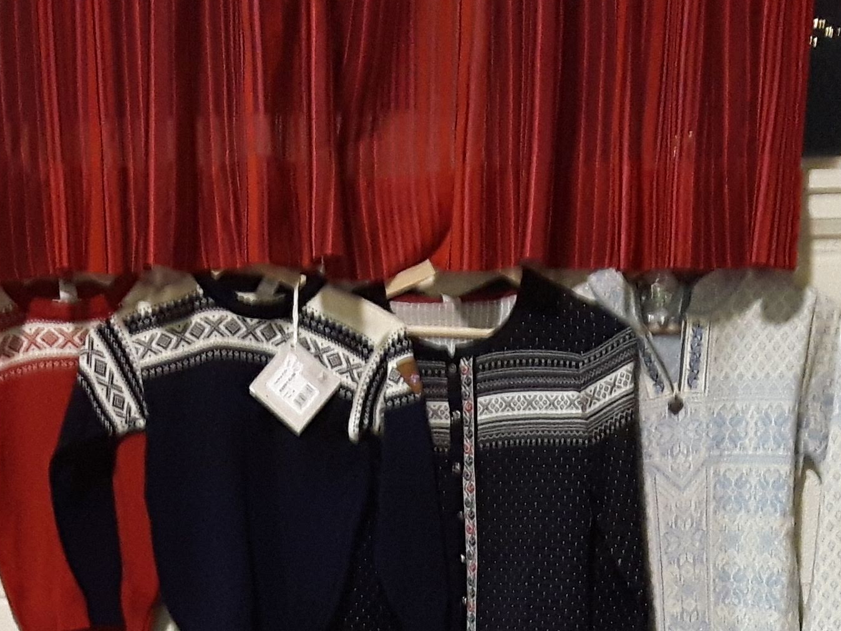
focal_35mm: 106
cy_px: 881
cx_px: 270
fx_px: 2575
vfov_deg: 13.3
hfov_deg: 18.5
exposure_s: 1/17
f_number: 1.9
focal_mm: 3.7
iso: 250
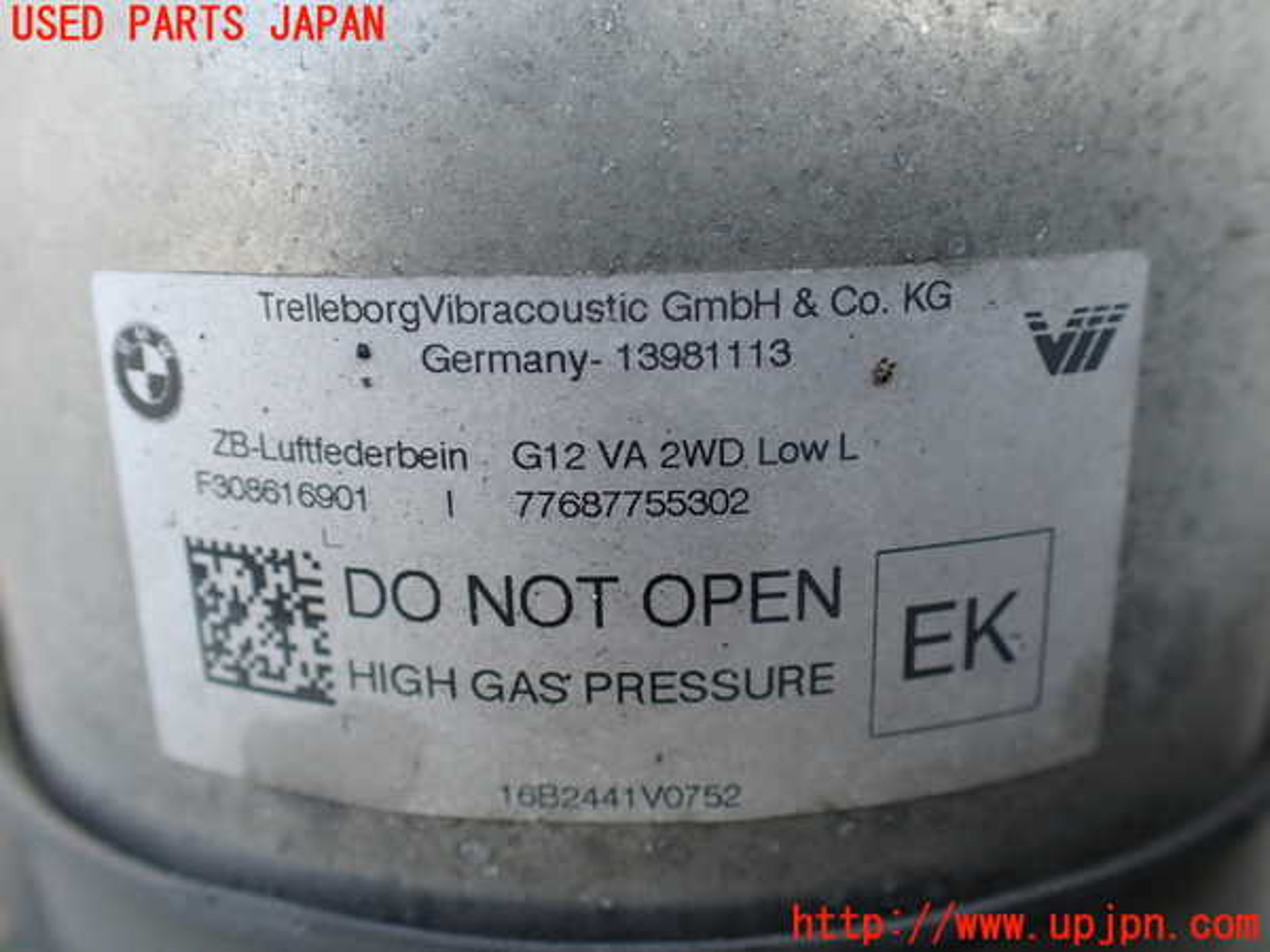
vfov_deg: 46.8
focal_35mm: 30
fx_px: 1101
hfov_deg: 60.0
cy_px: 476
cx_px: 635
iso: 125
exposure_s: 1/125
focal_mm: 5.4
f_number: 2.3
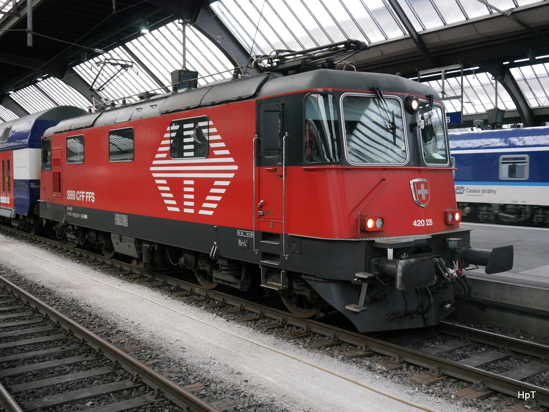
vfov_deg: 39.7
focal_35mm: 36
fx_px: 571
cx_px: 274
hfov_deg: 51.4
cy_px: 206
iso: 500
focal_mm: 18
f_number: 4.1
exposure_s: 1/60
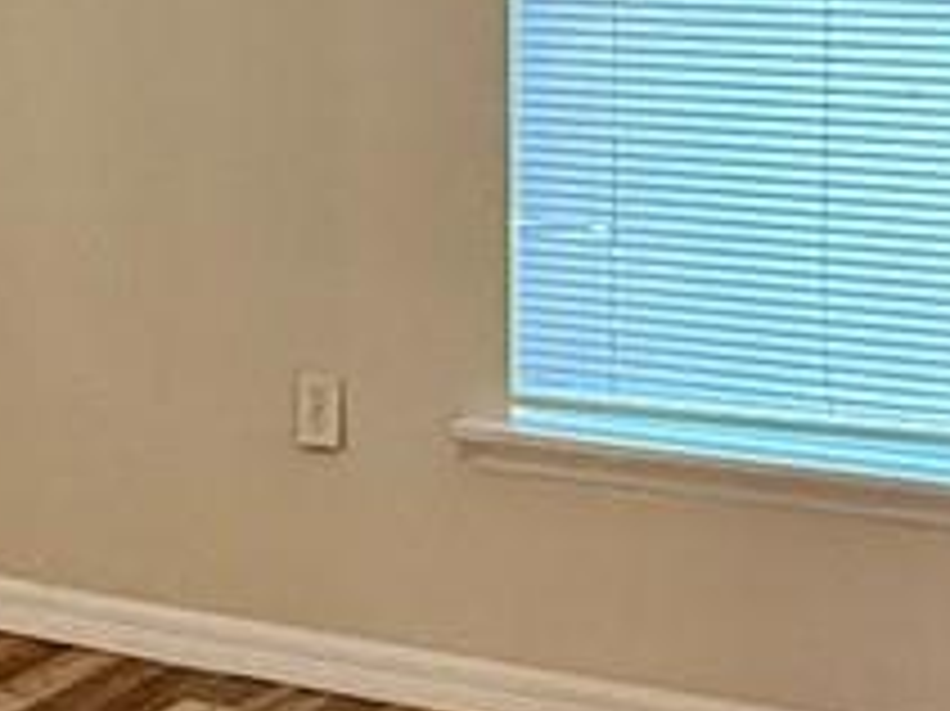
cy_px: 189
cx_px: 360
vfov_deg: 13.9
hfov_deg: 18.5
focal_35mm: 106
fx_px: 2907
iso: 250
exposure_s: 1/120
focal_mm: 2.22
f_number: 2.2
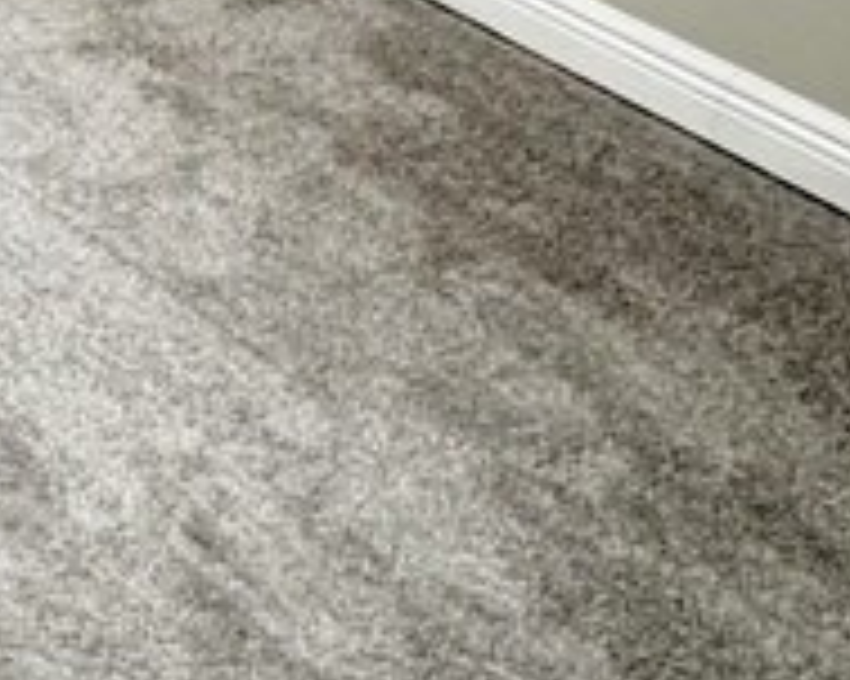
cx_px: -684
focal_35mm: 78
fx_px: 1961
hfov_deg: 18.8
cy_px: -662
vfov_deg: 15.7
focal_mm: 2.22
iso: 320
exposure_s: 1/73
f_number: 2.2
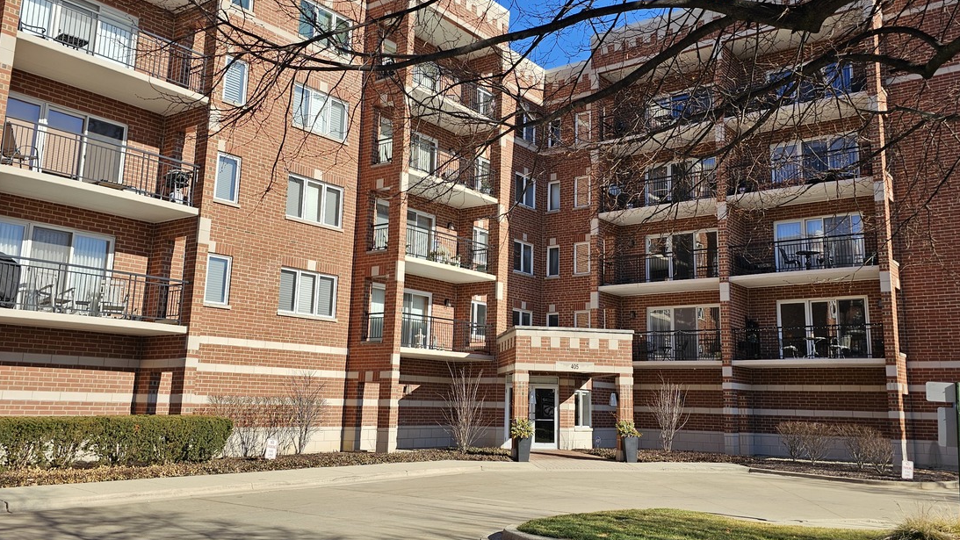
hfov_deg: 59.4
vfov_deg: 35.6
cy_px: 241
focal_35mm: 33
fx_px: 840
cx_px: 516
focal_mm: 6.3
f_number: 1.7
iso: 10
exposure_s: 1/645
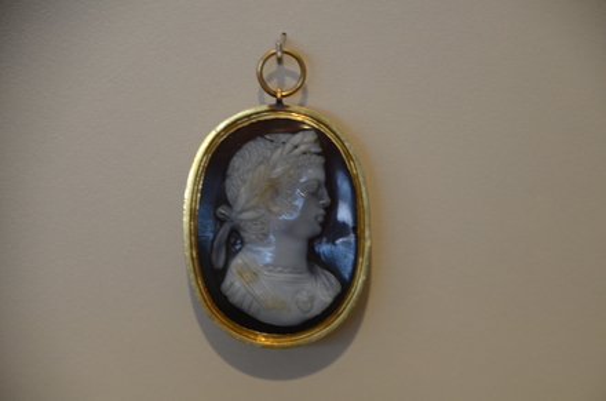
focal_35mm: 375
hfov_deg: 5.5
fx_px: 6297
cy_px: 200
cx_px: 303
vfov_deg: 3.6
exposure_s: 1/15
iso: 500
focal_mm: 250
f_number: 6.3
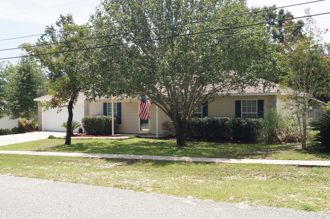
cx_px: 165
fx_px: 357
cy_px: 110
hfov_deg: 49.6
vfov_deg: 34.1
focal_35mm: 39
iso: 100
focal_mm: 26
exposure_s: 1/160
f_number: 8
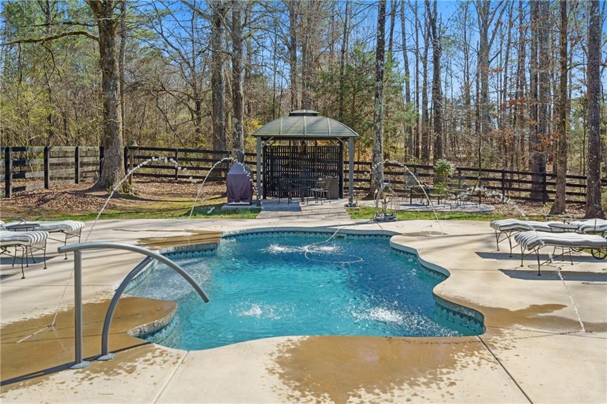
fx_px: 590
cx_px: 304
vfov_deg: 37.8
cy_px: 202
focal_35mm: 35
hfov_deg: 54.4
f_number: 6.3
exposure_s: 1/1000
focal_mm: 35
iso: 1250
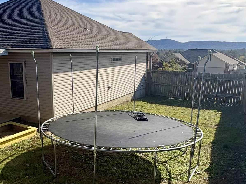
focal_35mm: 36
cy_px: 100
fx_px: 256
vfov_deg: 39.6
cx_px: 96
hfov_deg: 50.9
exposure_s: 1/1832
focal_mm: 2.22
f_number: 2.2
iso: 64
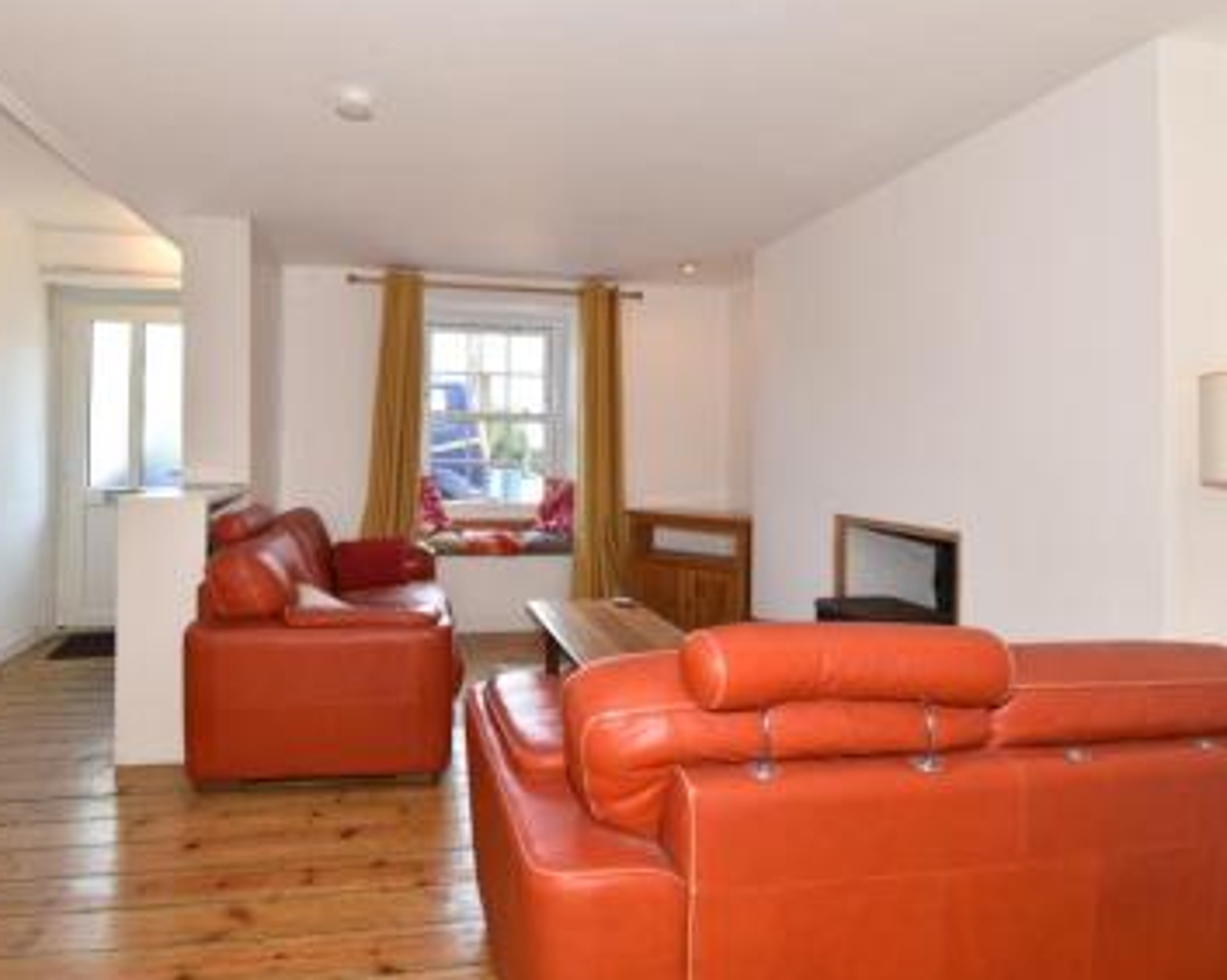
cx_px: 501
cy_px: 454
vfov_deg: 70.7
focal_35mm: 19
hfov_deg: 82.5
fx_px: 690
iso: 100
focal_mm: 10
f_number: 6.3
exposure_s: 1/13
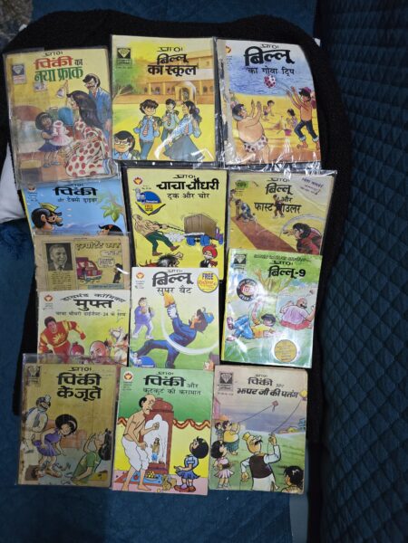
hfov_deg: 58.9
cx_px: 204
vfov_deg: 73.9
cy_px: 272
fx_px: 361
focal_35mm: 23
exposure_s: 1/100
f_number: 1.7
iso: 500
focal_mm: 6.3
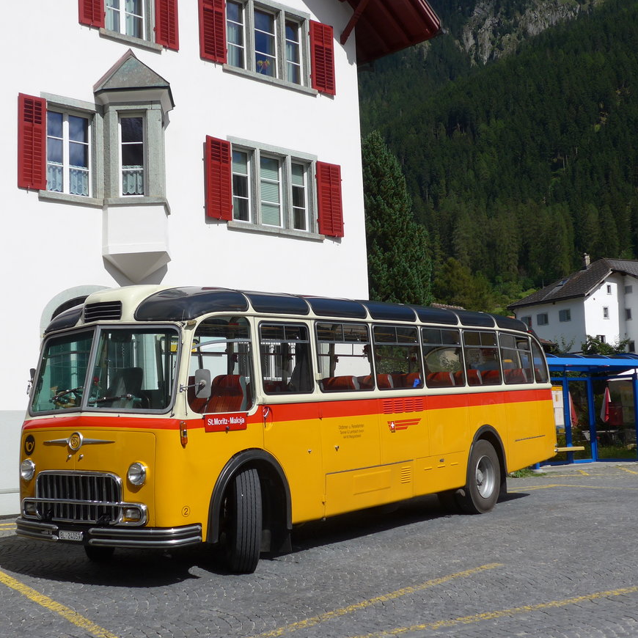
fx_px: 1043
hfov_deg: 33.9
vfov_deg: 34.0
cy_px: 329
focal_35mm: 50
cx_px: 258
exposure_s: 1/2000
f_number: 3.5
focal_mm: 8.4
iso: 80
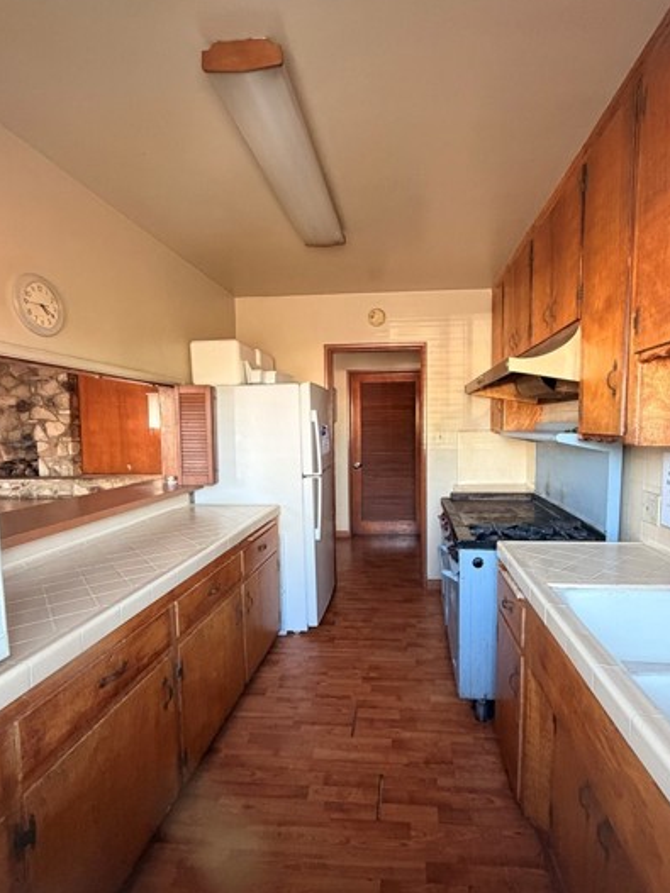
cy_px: 463
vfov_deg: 91.0
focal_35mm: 17
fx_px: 439
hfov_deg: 74.5
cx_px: 371
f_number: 2.2
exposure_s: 1/60
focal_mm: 2.22
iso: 400
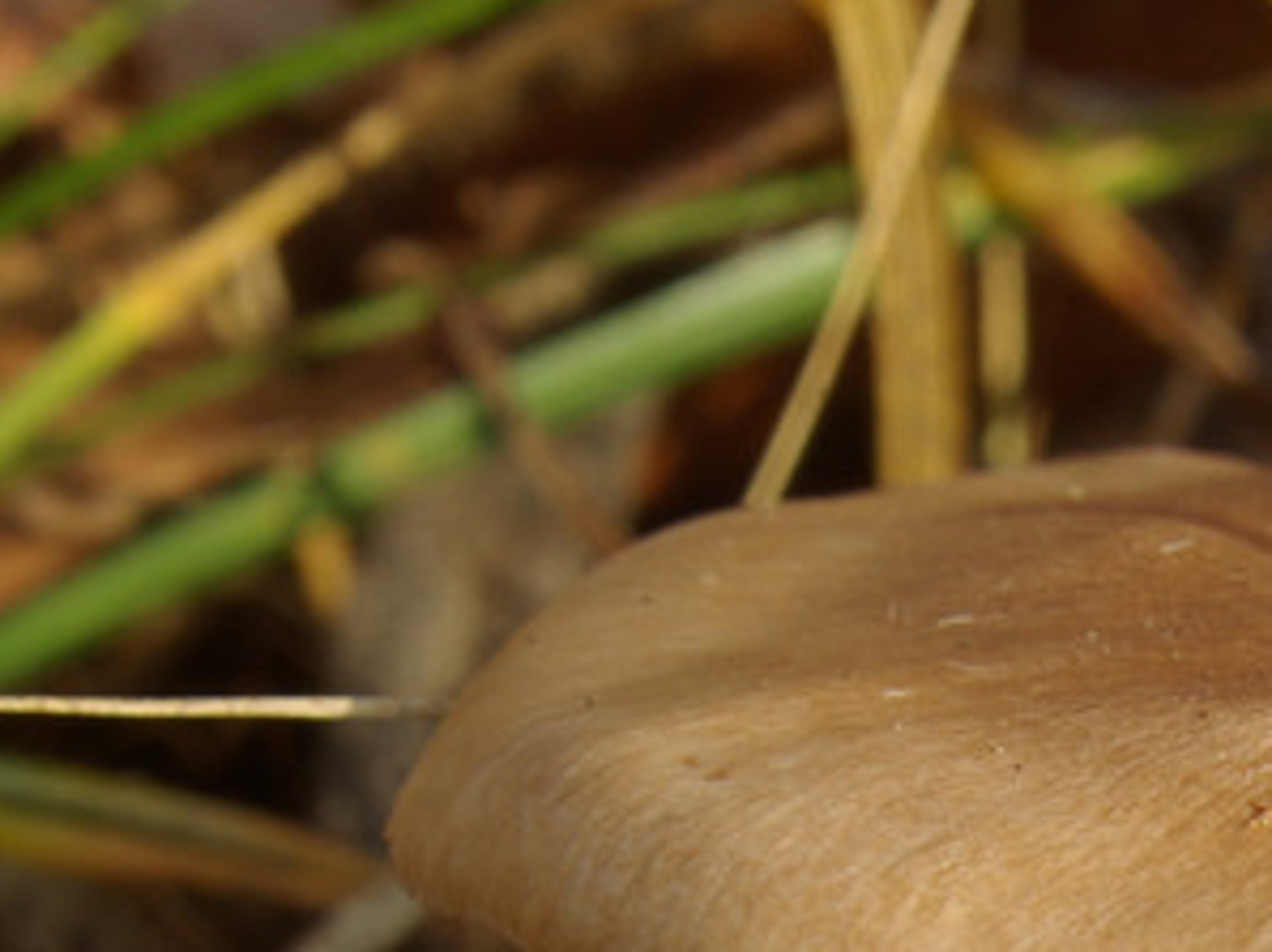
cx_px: 1338
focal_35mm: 464
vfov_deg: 3.2
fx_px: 17036
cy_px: 1447
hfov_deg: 4.3
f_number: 18
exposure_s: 1/10
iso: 100
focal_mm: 80
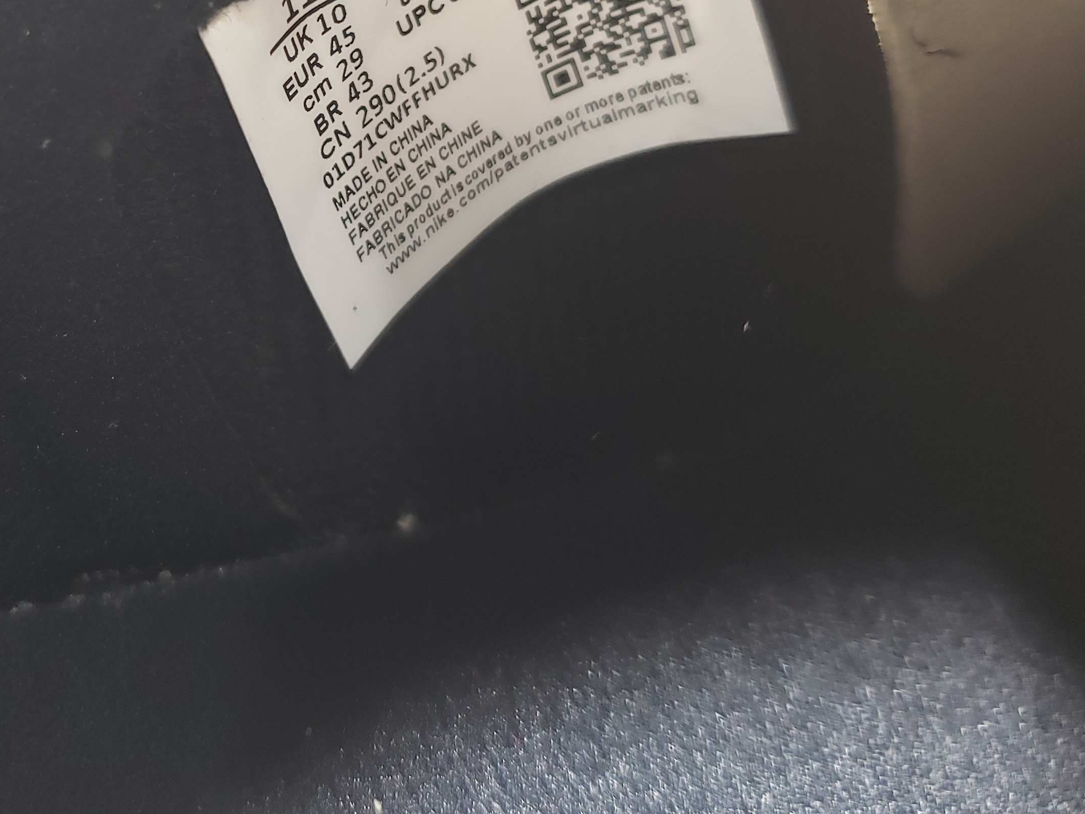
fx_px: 1536
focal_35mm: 49
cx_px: 246
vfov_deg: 28.7
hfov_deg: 37.7
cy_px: 109
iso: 250
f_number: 1.5
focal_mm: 4.3
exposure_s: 1/50
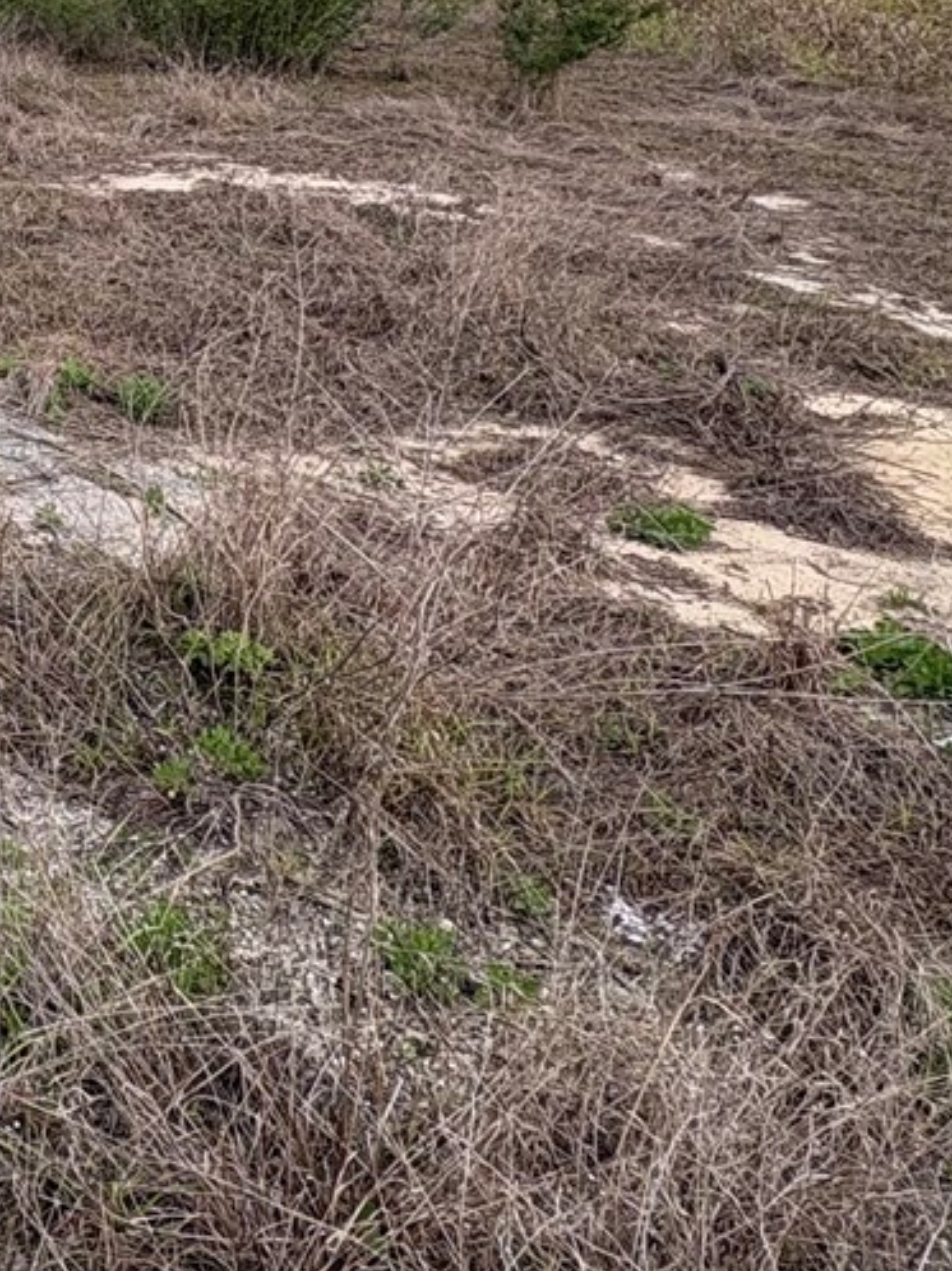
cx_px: -362
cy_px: 133
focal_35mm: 45
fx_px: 1652
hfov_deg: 26.1
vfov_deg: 39.2
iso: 40
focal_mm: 2.22
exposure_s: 1/403
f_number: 2.2
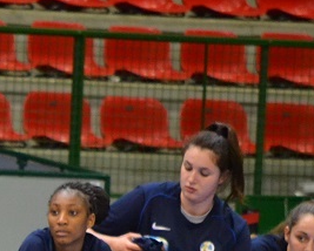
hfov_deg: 2.5
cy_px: 270
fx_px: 7059
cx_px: -68
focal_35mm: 759
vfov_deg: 2.0
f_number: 5.6
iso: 3200
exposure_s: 1/80
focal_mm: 200
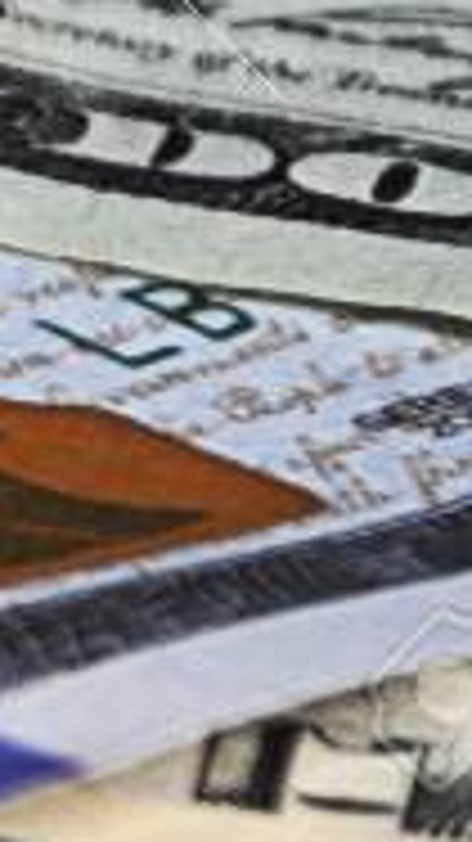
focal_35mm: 925
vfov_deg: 2.3
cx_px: -1839
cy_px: 304
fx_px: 20601
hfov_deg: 1.3
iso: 100
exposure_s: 1/100
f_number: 5.6
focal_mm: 85
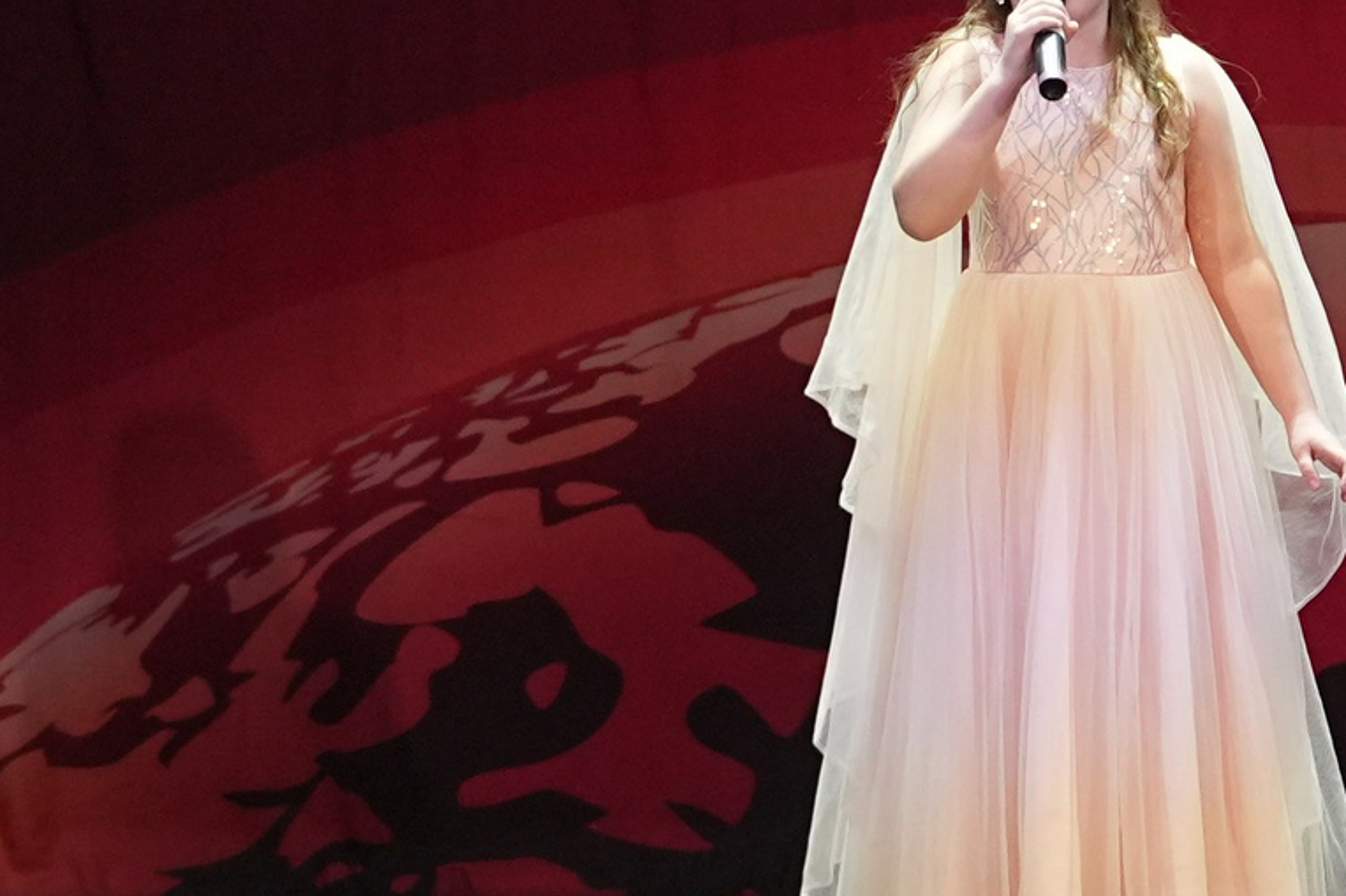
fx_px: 13157
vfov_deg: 3.9
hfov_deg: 5.8
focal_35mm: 352
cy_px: -381
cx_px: 1200
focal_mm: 70
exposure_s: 1/400
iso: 2000
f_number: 2.8
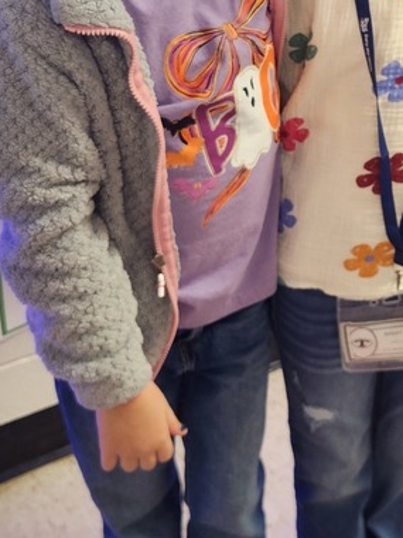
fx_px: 962
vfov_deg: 30.9
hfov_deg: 23.3
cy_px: 170
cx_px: 329
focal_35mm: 62
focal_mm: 5.4
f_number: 1.8
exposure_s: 1/60
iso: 160
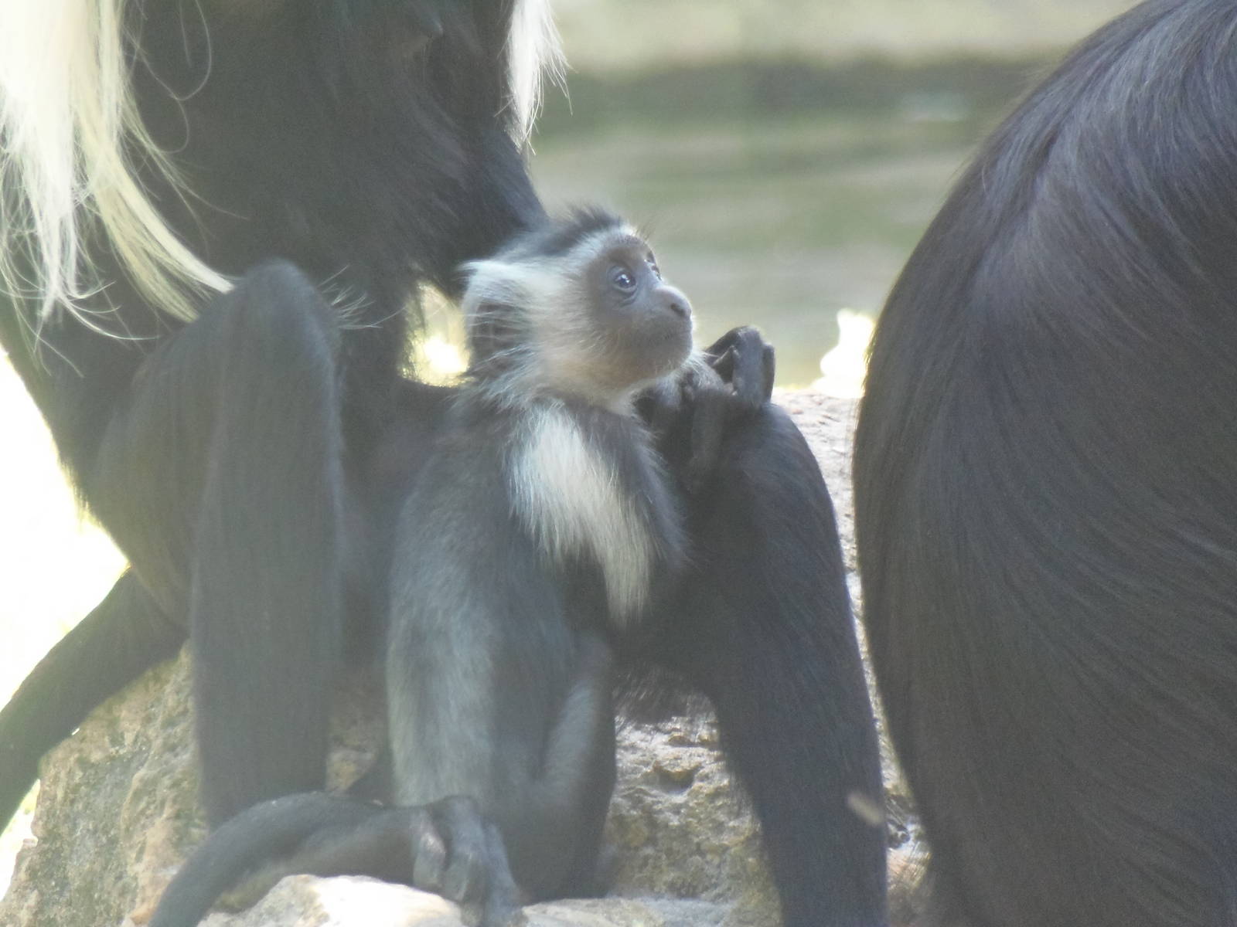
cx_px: 618
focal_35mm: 864
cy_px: 464
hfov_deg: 2.3
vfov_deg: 1.7
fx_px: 30875
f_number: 5.7
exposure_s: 1/80
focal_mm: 154.8
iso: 400
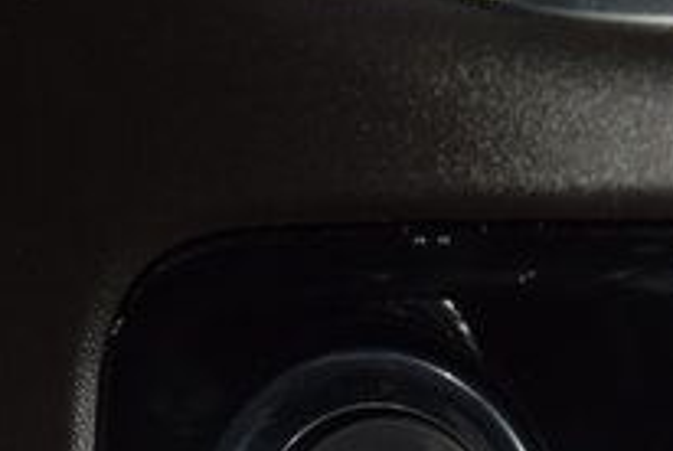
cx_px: 408
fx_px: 6103
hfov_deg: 6.3
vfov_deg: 4.2
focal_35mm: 326
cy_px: 554
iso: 100
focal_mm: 70
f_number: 8
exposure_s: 1/125
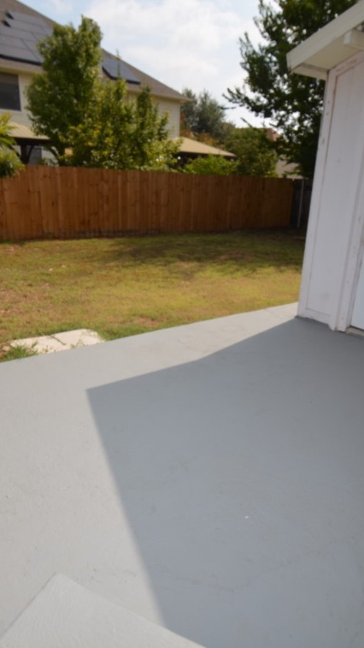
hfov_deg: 47.6
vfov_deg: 76.3
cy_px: 324
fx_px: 412
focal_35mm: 24
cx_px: 198
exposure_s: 1/250
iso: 100
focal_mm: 10
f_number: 9
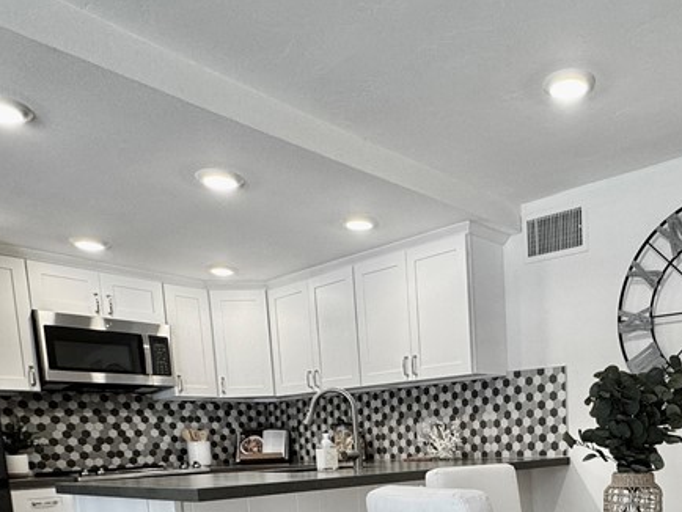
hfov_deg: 53.1
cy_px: 525
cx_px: 503
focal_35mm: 33
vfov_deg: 37.8
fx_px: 651
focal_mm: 2.22
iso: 100
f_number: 2.2
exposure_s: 1/120
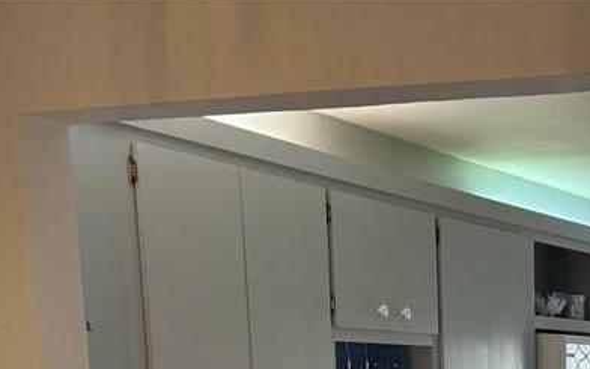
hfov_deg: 25.2
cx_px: 741
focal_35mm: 72
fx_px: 1158
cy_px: 574
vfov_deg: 16.3
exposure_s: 1/120
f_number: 1.5
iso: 64
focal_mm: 5.7
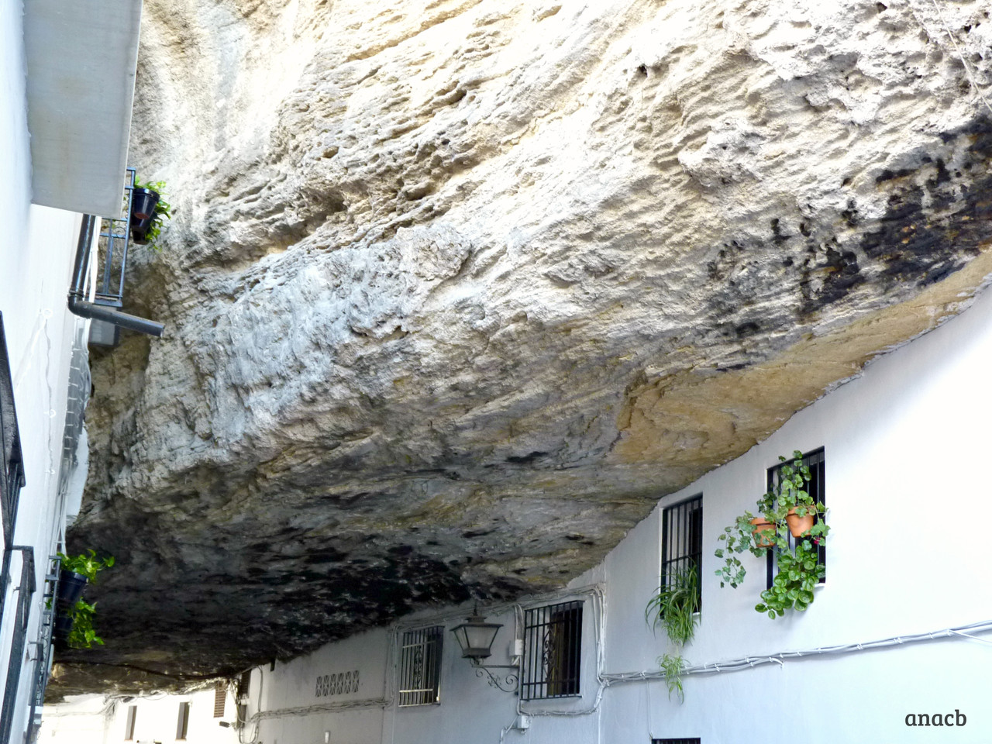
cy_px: 372
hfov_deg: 38.2
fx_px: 1433
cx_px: 496
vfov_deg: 29.1
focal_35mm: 50
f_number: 3.2
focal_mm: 9
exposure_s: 1/30
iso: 200
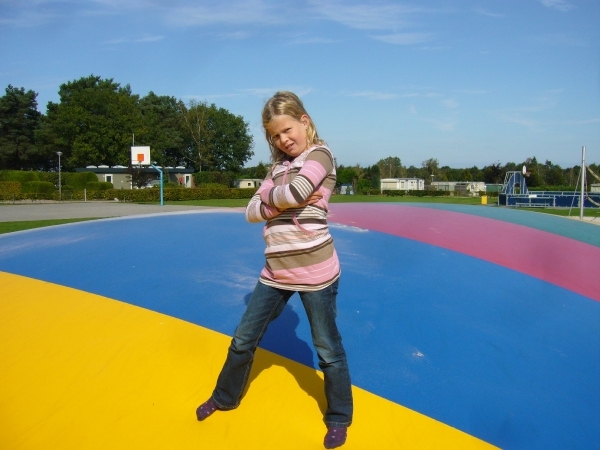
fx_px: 607
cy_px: 225
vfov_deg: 40.7
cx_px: 300
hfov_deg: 52.6
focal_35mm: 35
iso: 100
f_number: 5.6
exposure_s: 1/800
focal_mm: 5.8
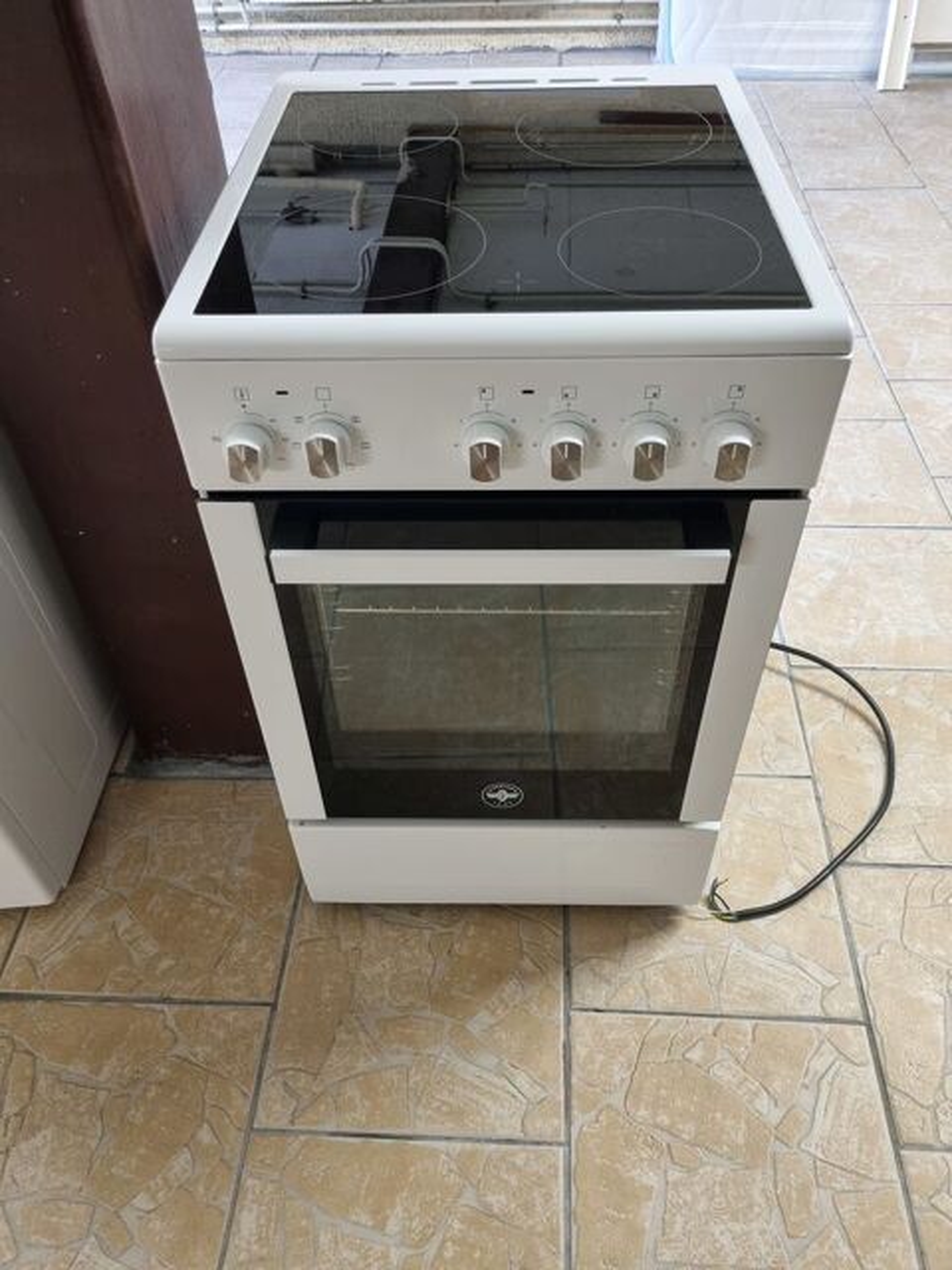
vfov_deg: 67.3
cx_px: 476
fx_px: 953
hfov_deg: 53.1
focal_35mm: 26
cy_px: 635
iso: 400
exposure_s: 1/50
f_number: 1.8
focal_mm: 5.4
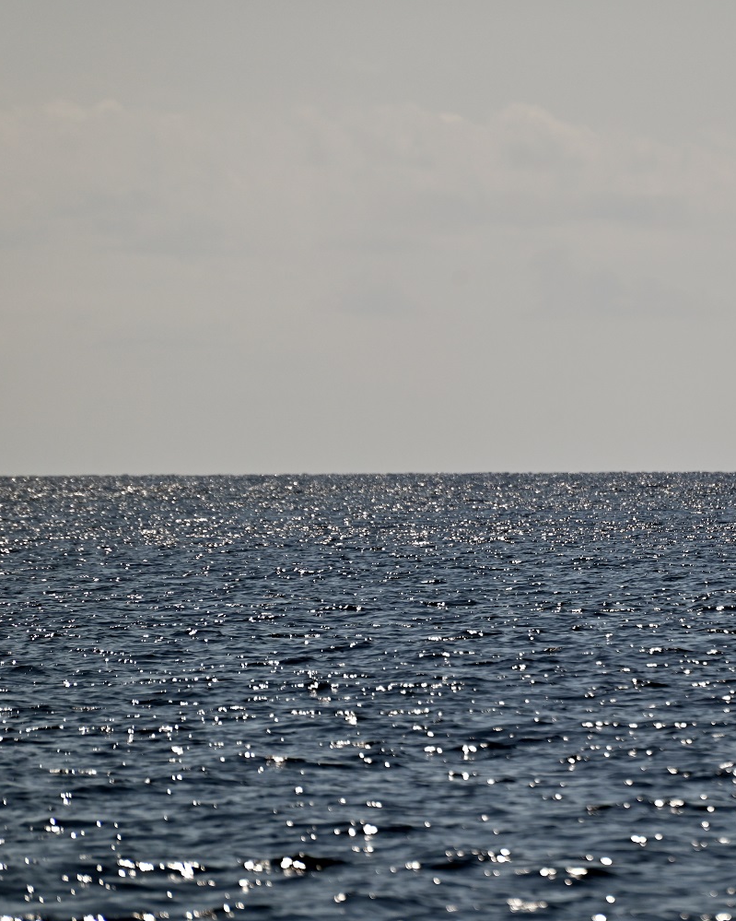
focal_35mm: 423
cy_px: 460
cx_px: 665
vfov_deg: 4.6
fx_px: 11519
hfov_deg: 3.7
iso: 250
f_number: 5.6
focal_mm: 300
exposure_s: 1/5000
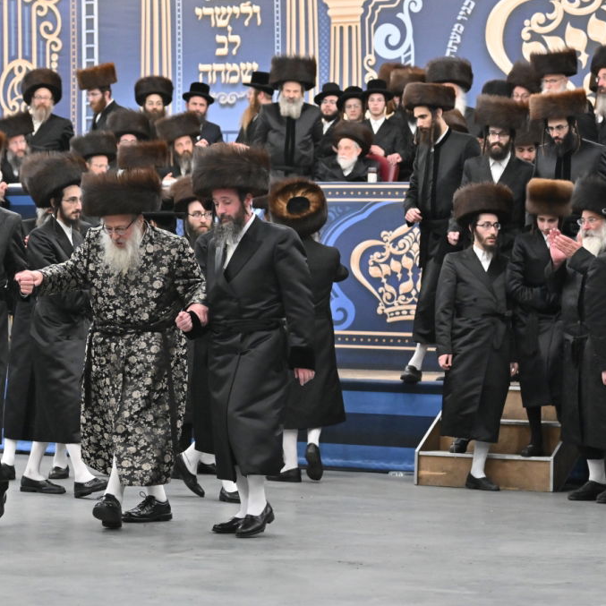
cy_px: 303
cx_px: 157
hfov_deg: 12.9
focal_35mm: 135
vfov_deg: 12.9
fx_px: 2674
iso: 1600
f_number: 2.8
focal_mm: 70
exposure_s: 1/400
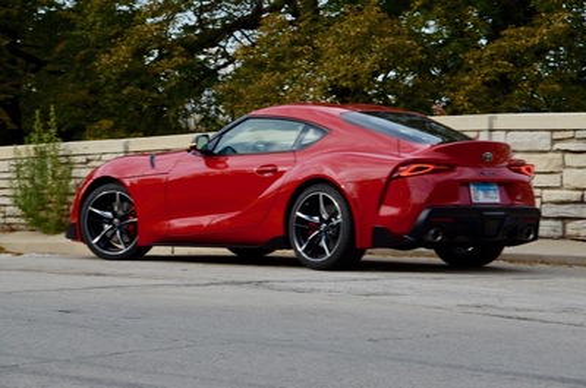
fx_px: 2315
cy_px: 194
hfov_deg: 14.4
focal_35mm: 142
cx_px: 293
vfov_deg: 9.6
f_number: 9
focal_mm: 95
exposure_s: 1/800
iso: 800
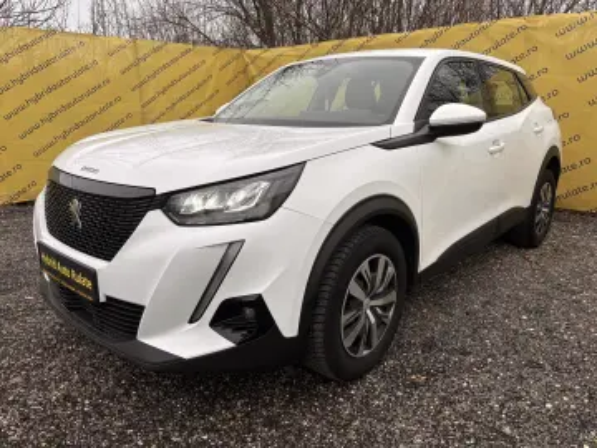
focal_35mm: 26
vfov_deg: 53.1
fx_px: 448
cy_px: 224
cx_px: 298
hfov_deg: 67.3
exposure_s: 1/758
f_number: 1.6
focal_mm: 5.96
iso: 50
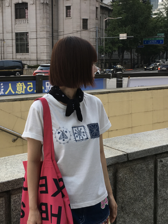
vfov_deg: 47.8
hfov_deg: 36.7
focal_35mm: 39
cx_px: 71
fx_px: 252
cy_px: 107
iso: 32
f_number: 2.2
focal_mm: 4.15
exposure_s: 1/120
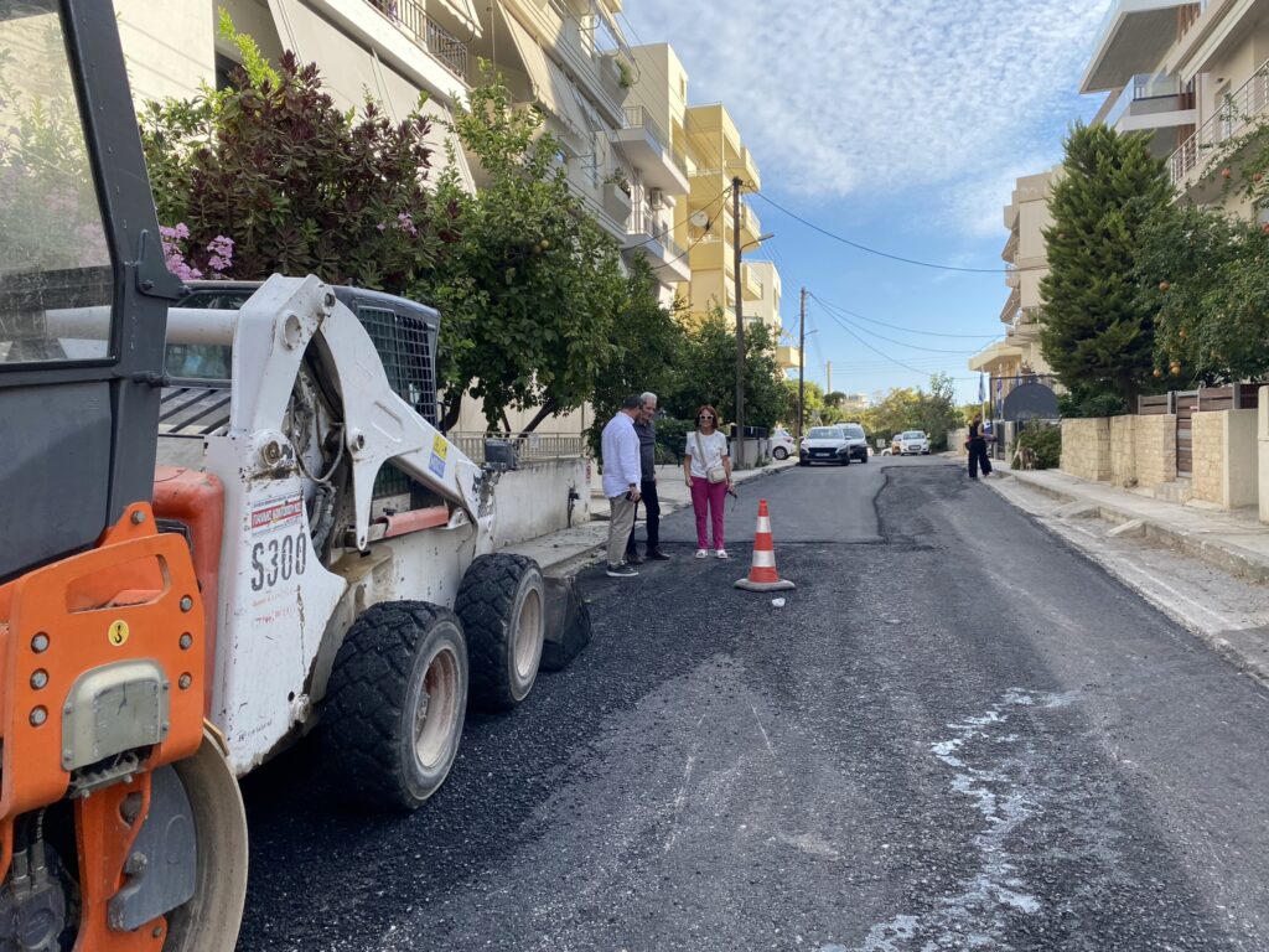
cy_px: 476
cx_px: 634
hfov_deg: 67.3
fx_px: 953
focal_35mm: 26
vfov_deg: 53.1
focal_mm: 4.25
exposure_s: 1/973
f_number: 1.8
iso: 32
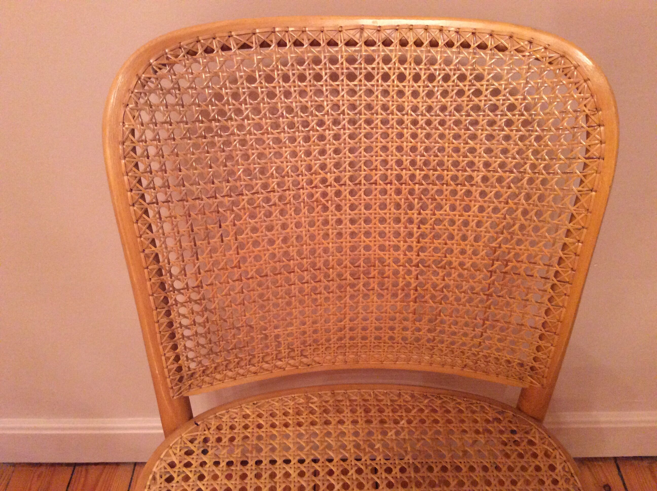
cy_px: 246
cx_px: 328
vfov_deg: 44.1
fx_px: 606
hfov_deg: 56.9
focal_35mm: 32
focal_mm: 3.3
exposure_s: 1/25
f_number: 2.4
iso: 320
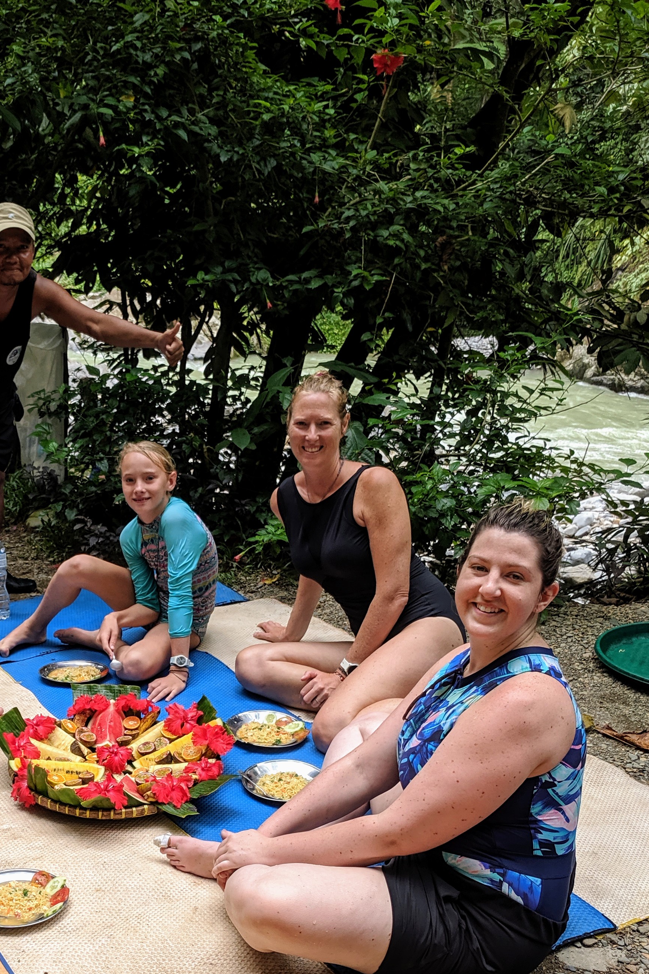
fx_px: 1135
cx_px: 114
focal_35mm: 42
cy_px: 709
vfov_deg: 45.1
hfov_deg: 31.0
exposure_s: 1/303
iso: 49
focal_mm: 4.67
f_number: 2
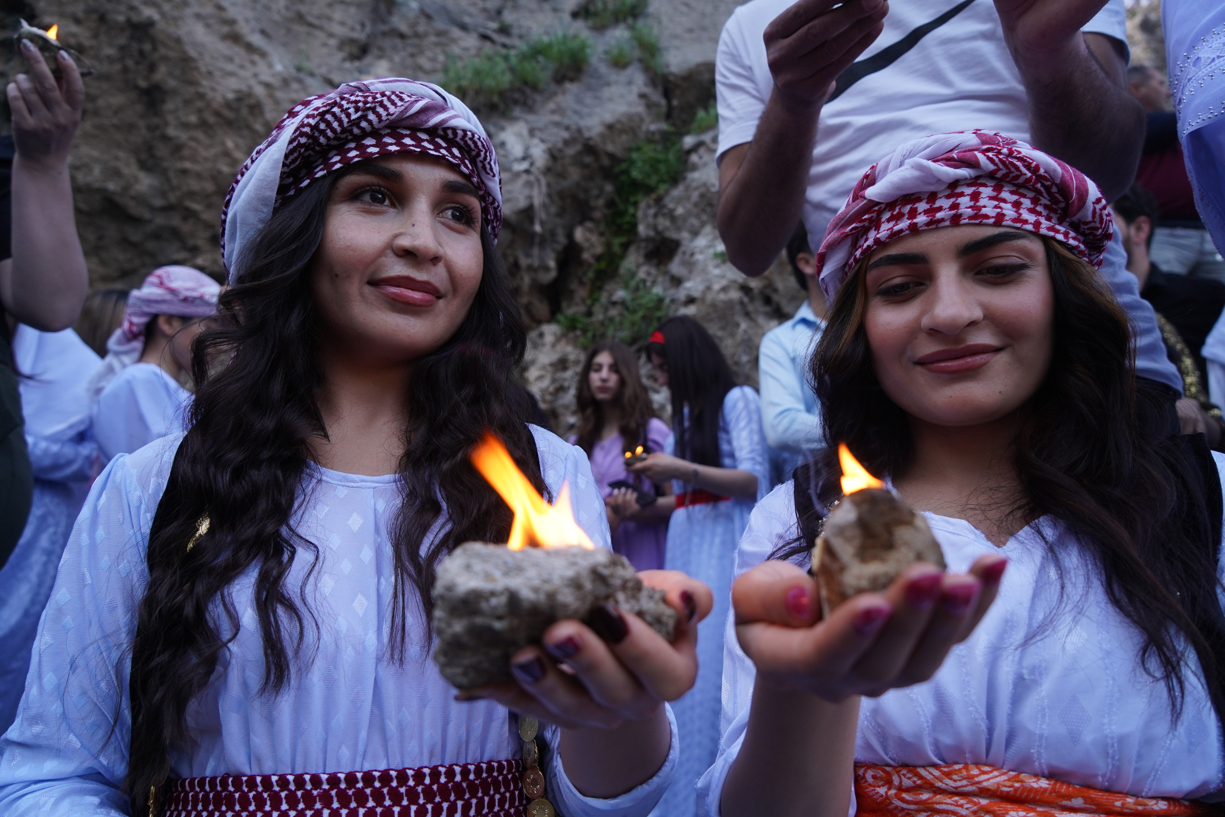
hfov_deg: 73.7
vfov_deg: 53.1
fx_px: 817
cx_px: 612
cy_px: 408
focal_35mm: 24
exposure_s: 1/400
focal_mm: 24
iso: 500
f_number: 4.5
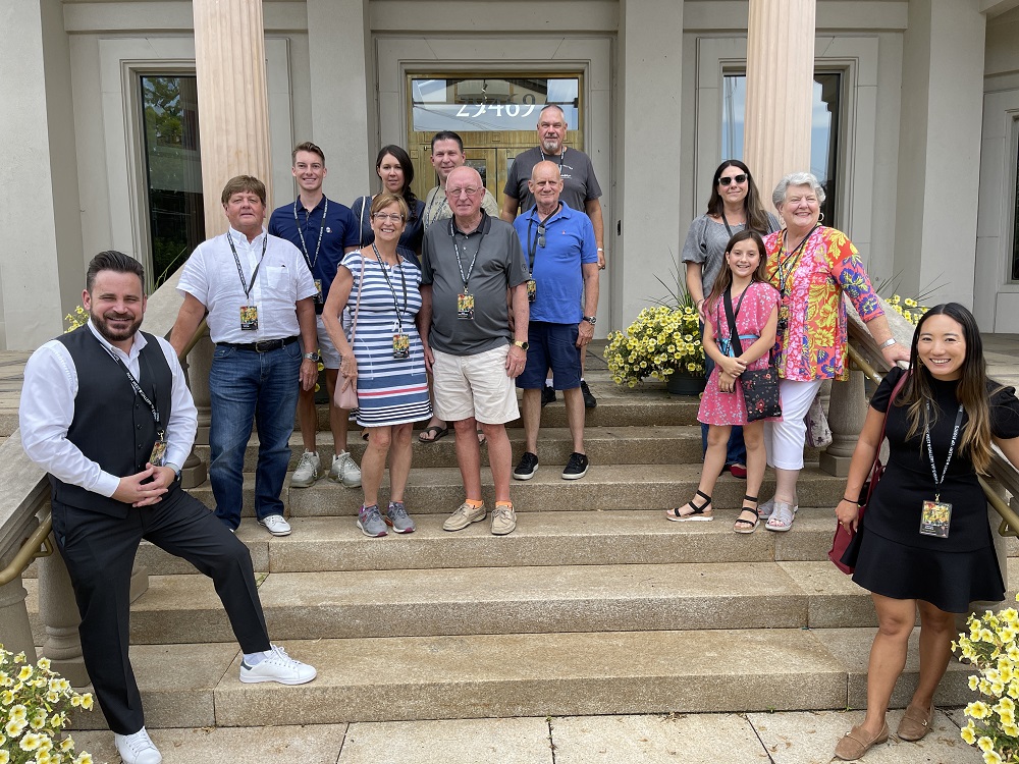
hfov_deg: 67.3
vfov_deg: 53.1
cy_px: 382
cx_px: 510
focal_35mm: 26
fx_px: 765
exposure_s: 1/1238
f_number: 1.6
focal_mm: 5.1
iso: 32
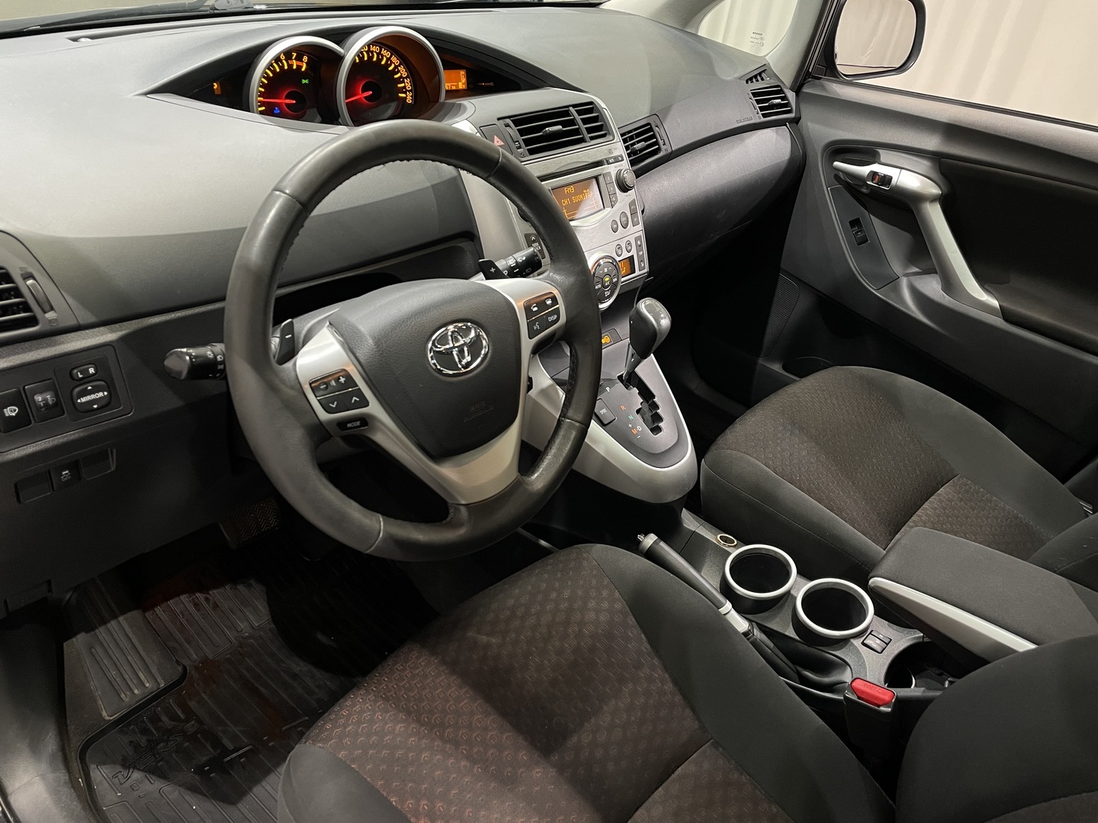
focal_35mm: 26
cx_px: 549
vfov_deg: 53.1
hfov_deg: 67.3
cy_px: 412
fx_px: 825
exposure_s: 1/50
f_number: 1.6
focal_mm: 4.2
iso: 320
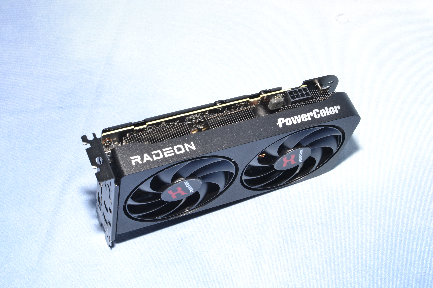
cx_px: 216
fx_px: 631
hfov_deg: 37.9
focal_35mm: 52
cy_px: 144
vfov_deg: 25.8
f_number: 14
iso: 400
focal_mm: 35
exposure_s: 1/80
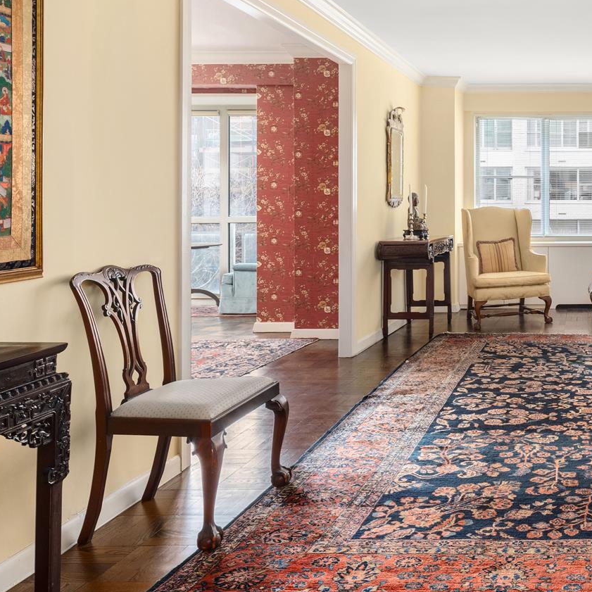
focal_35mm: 33
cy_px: 223
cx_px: 600
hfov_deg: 42.5
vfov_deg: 49.3
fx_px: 639
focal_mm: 17
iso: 800
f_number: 16
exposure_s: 4
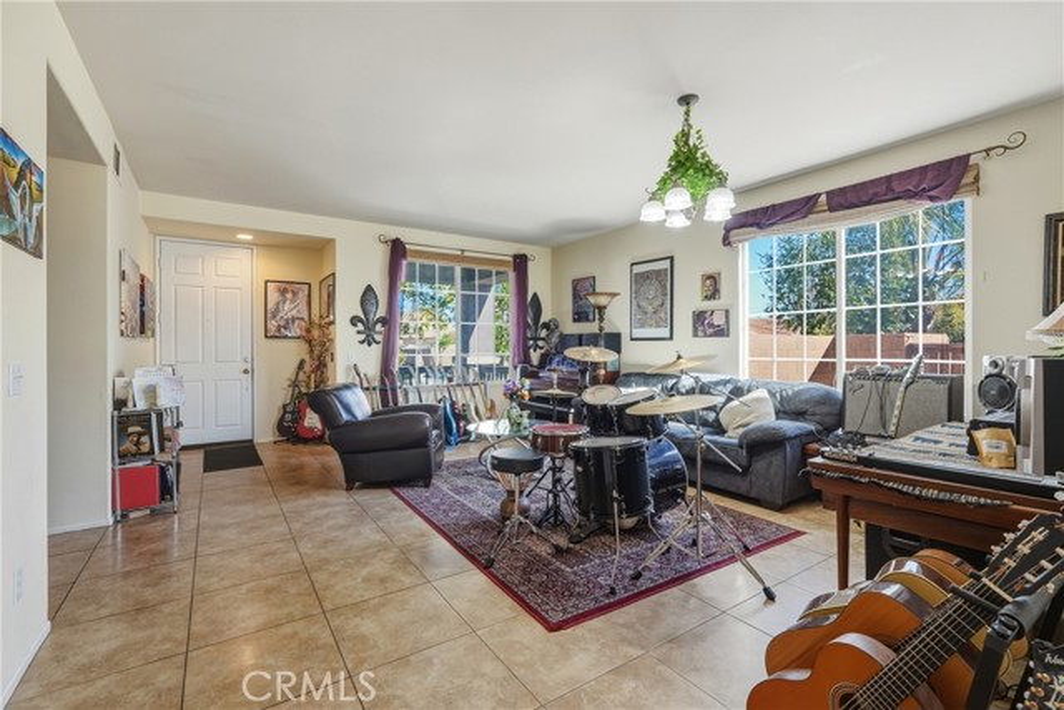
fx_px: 473
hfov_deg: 96.7
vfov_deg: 73.8
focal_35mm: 16
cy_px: 355
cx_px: 532
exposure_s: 1/125
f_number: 9
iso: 250
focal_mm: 16
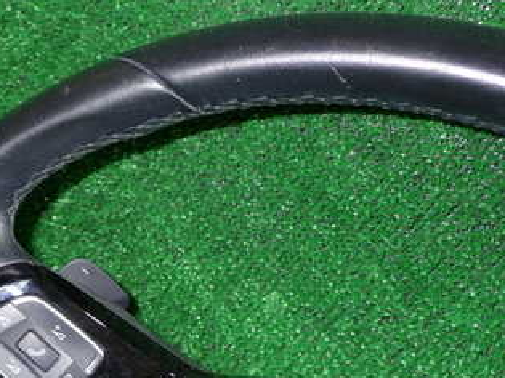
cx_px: 64
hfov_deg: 30.5
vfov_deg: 23.7
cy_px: 295
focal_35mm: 61
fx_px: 890
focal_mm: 5.79
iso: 200
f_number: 2.4
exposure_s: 1/30
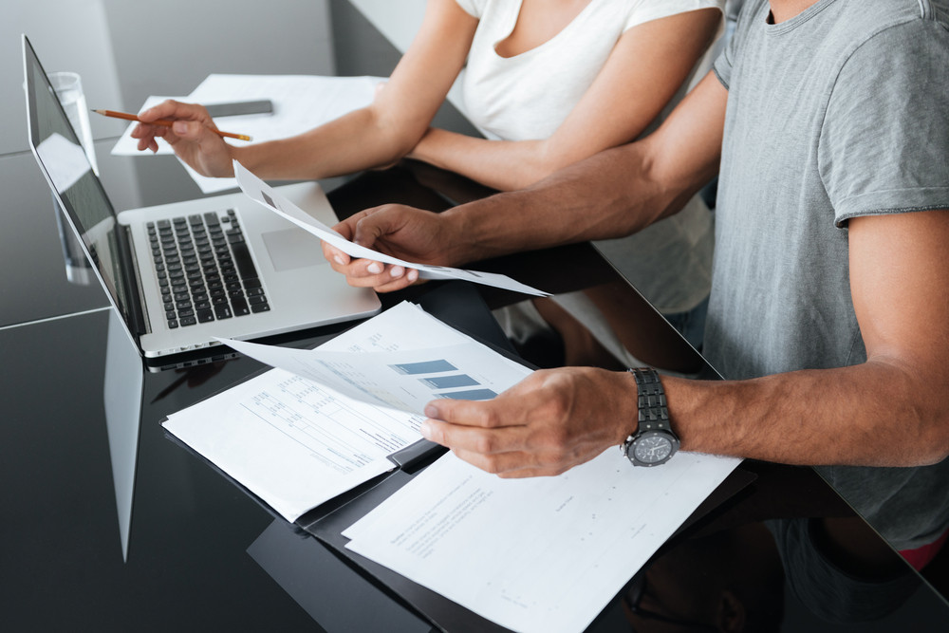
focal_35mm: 52
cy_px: 316
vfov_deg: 26.0
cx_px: 474
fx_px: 1371
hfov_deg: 38.2
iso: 400
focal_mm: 52
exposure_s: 1/160
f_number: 3.2
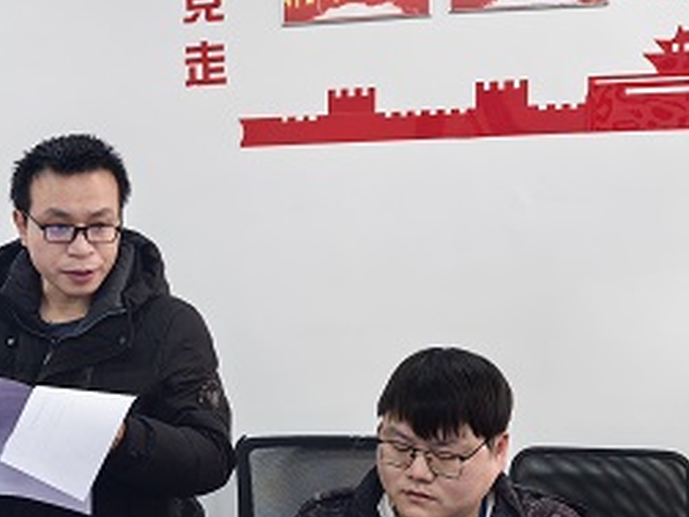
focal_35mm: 84
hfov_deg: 22.9
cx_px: 112
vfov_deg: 17.5
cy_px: 384
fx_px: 1672
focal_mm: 6.98
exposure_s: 1/50
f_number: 1.4
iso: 200
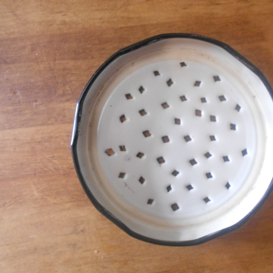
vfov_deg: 47.2
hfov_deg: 46.7
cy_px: 139
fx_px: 312
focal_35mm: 35
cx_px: 173
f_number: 3.4
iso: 400
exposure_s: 1/10
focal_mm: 5.3
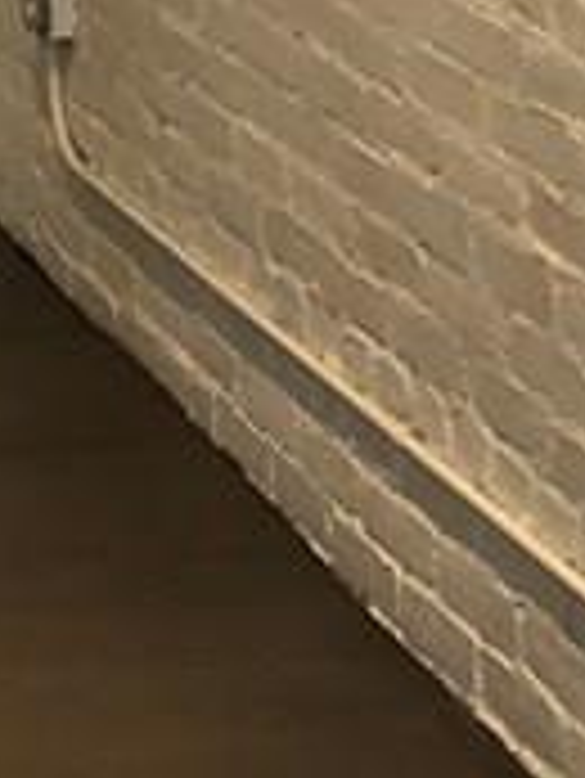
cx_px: -540
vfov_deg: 11.4
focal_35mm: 166
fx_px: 3736
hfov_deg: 8.5
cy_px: -436
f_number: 1.8
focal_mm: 3.99
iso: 40
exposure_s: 1/17
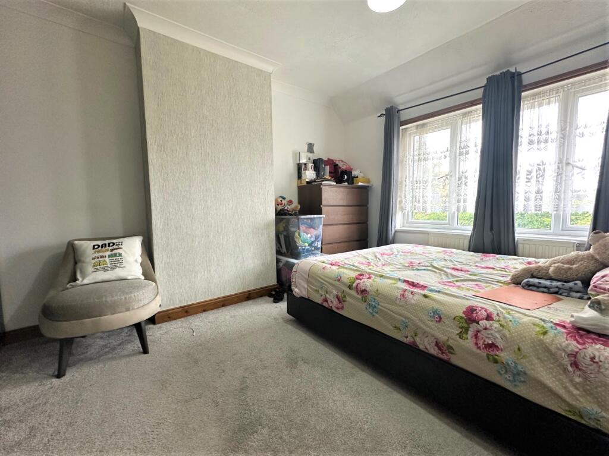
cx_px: 304
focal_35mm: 14
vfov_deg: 85.6
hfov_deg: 102.1
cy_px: 228
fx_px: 246
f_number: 2.2
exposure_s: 1/99
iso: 160
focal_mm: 2.22
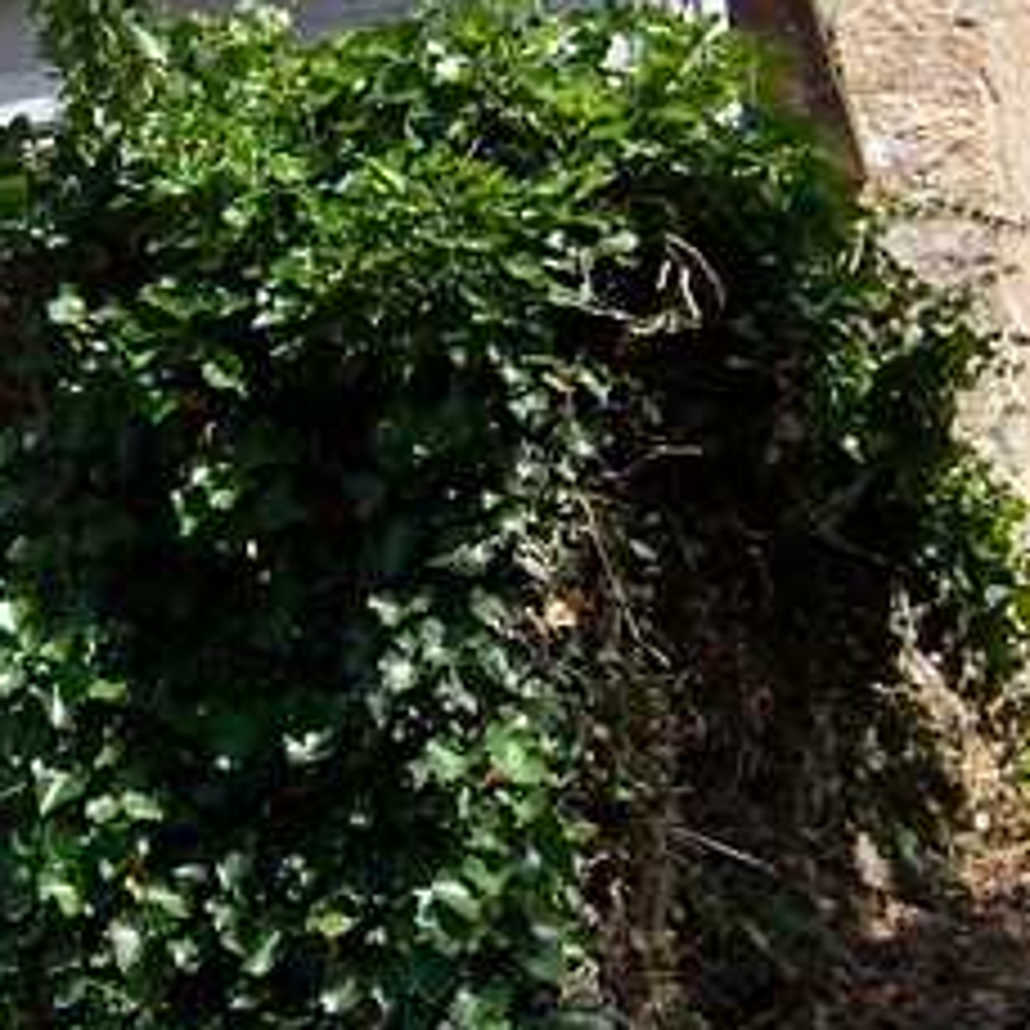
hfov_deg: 17.7
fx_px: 3164
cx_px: -162
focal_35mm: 94
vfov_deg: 18.4
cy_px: 355
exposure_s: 1/800
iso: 80
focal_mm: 6.3
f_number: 2.8
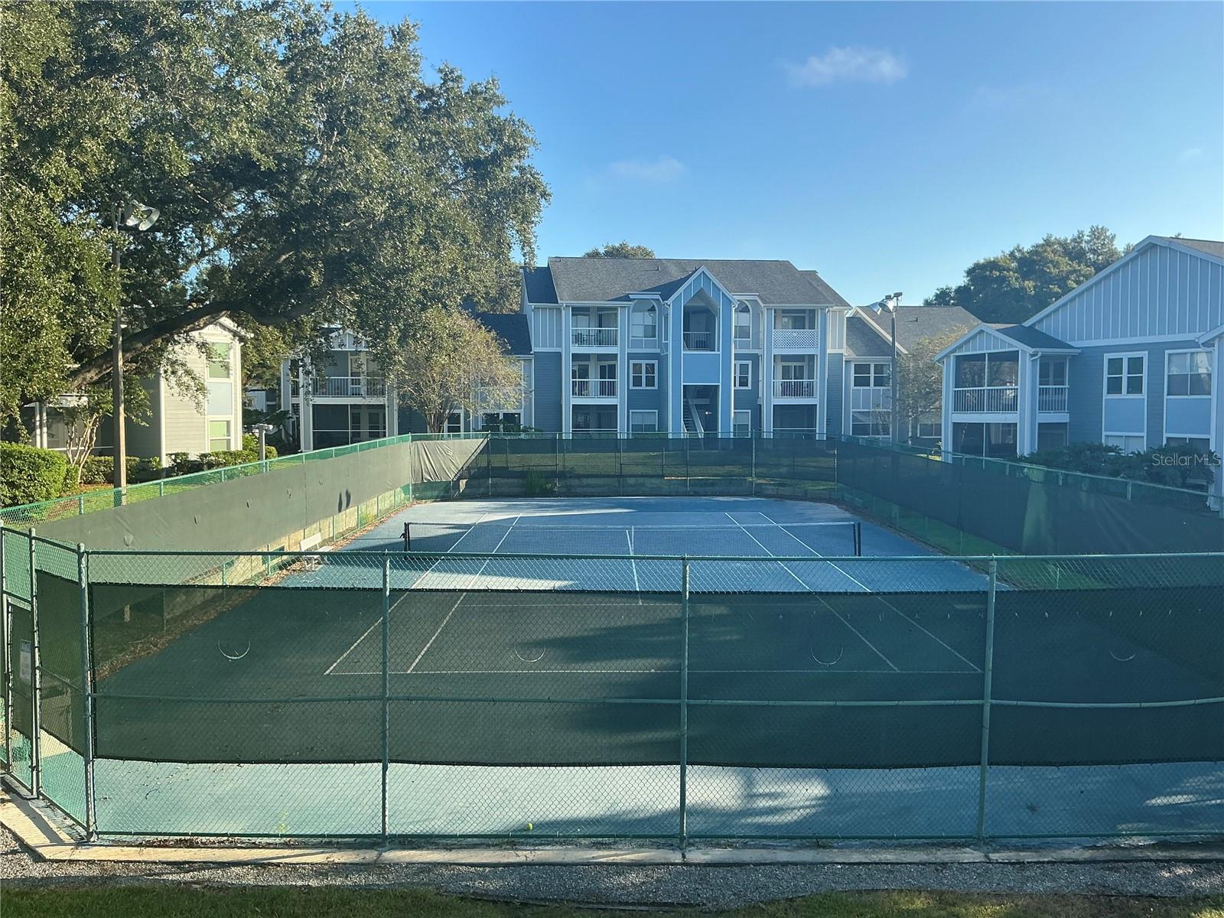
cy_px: 459
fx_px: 990
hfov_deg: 63.4
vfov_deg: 49.7
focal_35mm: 28
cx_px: 612
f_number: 1.8
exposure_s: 1/770
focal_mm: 3
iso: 25
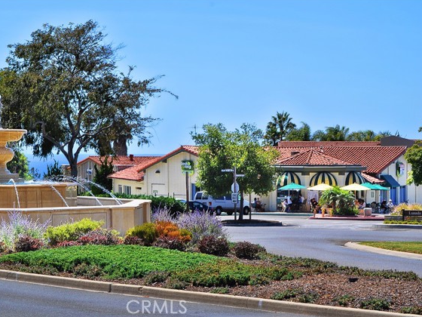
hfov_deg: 21.6
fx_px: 1104
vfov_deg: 16.3
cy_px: 157
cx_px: 185
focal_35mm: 91
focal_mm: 55
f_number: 16
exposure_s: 1/200
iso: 220
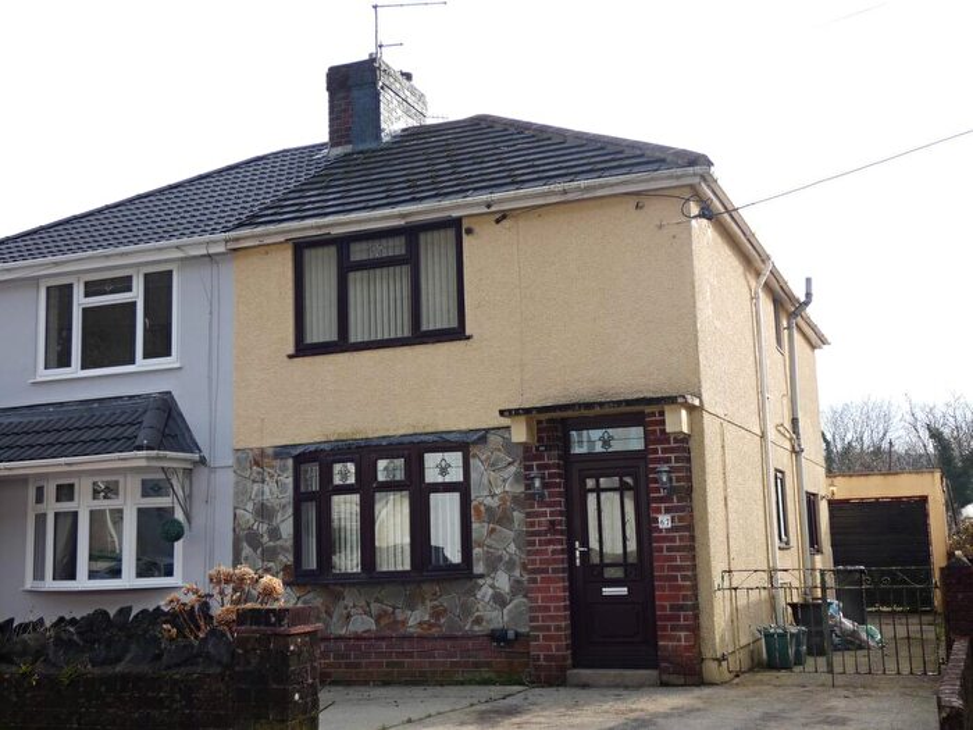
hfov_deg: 45.8
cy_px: 365
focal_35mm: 41
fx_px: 1152
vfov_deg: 35.1
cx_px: 486
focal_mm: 7.3
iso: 80
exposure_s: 1/250
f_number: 3.6
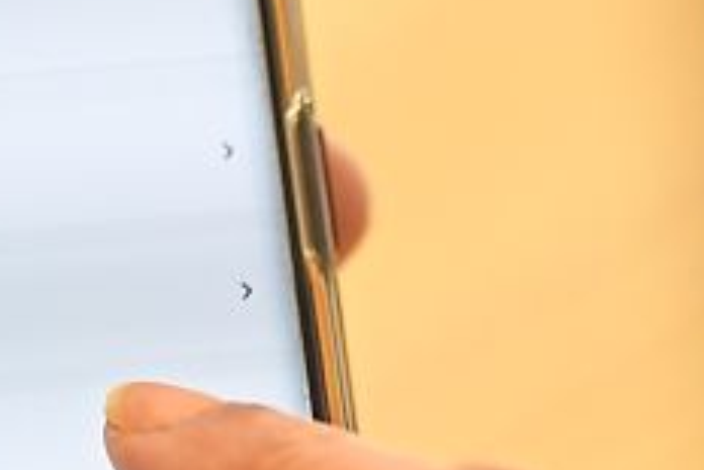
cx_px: 143
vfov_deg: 1.3
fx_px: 20898
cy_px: 623
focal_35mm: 1068
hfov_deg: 1.9
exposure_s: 1/160
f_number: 2.8
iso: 640
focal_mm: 200
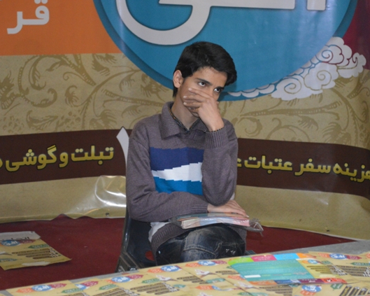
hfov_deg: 20.5
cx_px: 186
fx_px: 1024
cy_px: 148
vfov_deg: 16.4
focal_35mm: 94
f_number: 5.6
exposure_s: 1/60
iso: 3200
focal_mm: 55
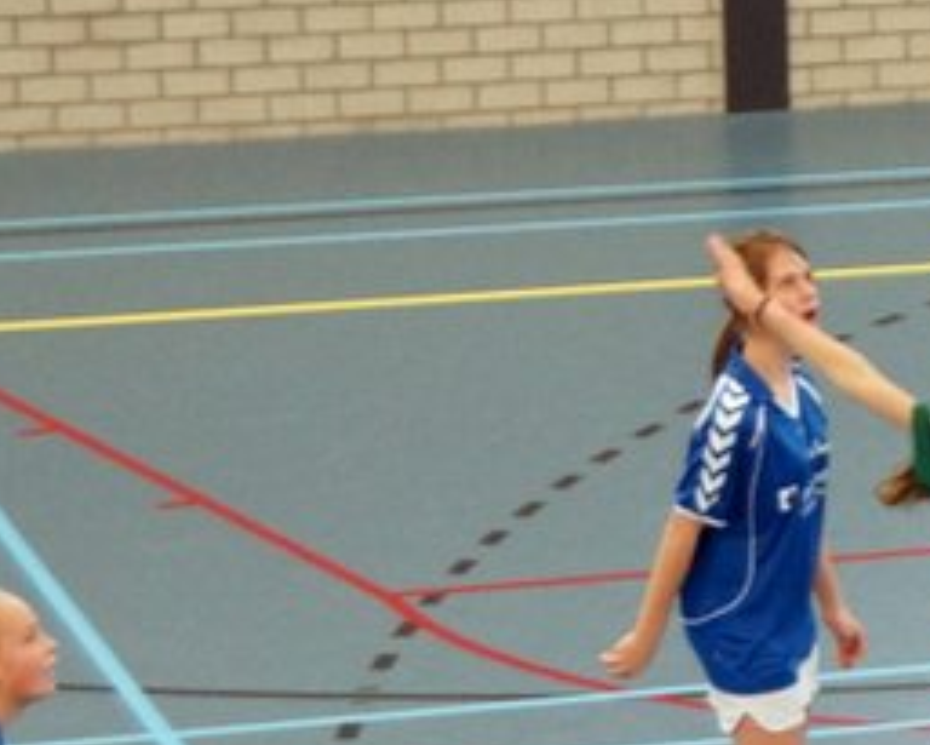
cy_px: 814
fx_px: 5421
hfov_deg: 9.6
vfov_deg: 7.8
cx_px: 1333
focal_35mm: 197
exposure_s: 1/200
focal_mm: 35
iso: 1000
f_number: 3.2
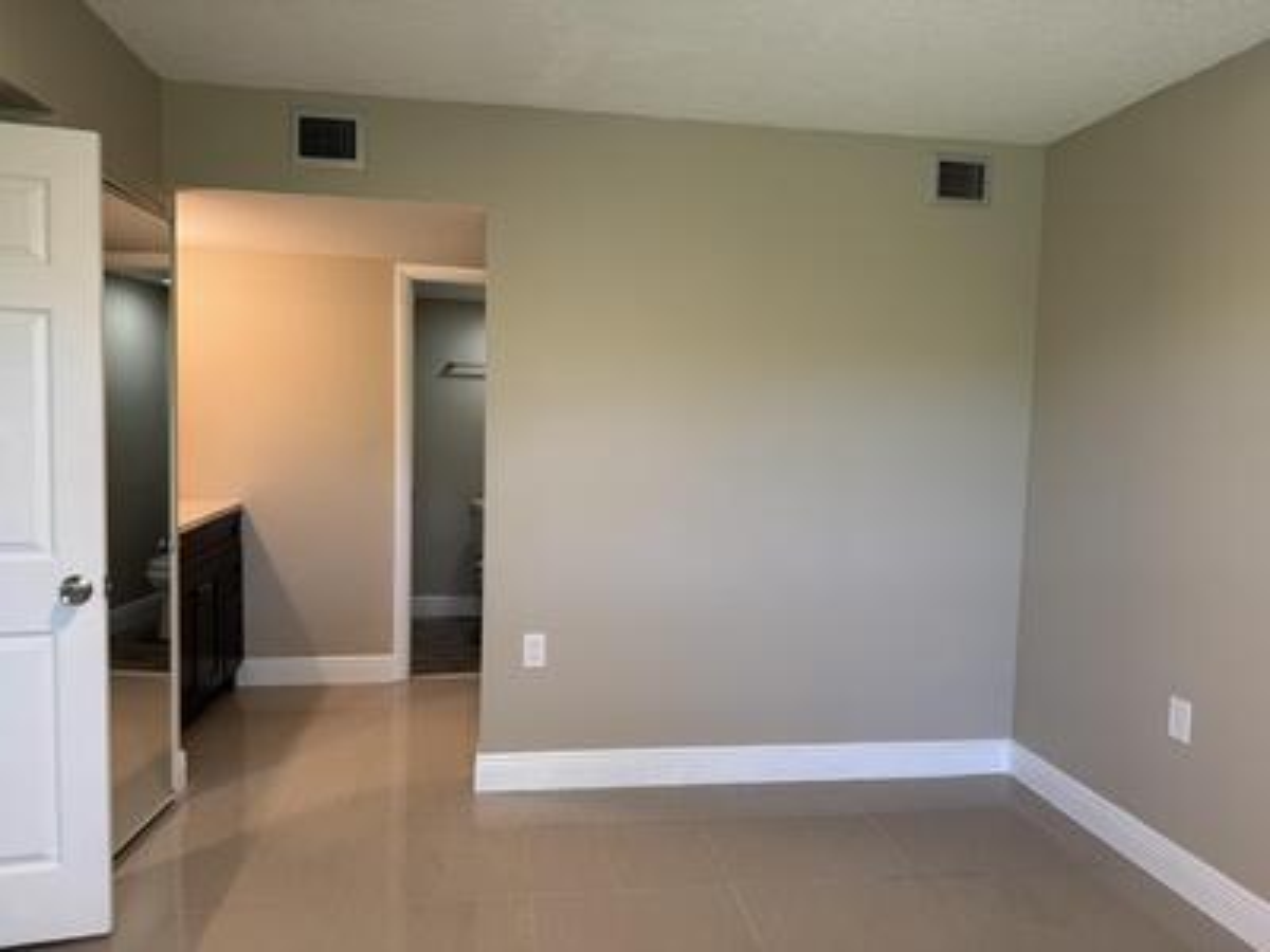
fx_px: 881
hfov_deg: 71.6
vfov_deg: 56.8
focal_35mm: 24
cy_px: 476
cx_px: 635
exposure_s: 1/60
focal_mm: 6.76
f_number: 1.78
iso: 125
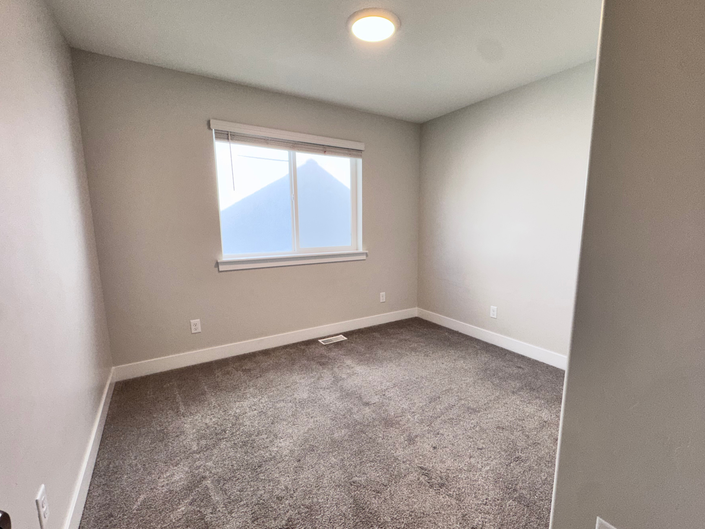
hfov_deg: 94.4
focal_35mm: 16
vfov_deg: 78.1
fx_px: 326
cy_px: 275
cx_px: 369
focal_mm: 2.22
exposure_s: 1/120
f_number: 2.2
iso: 100
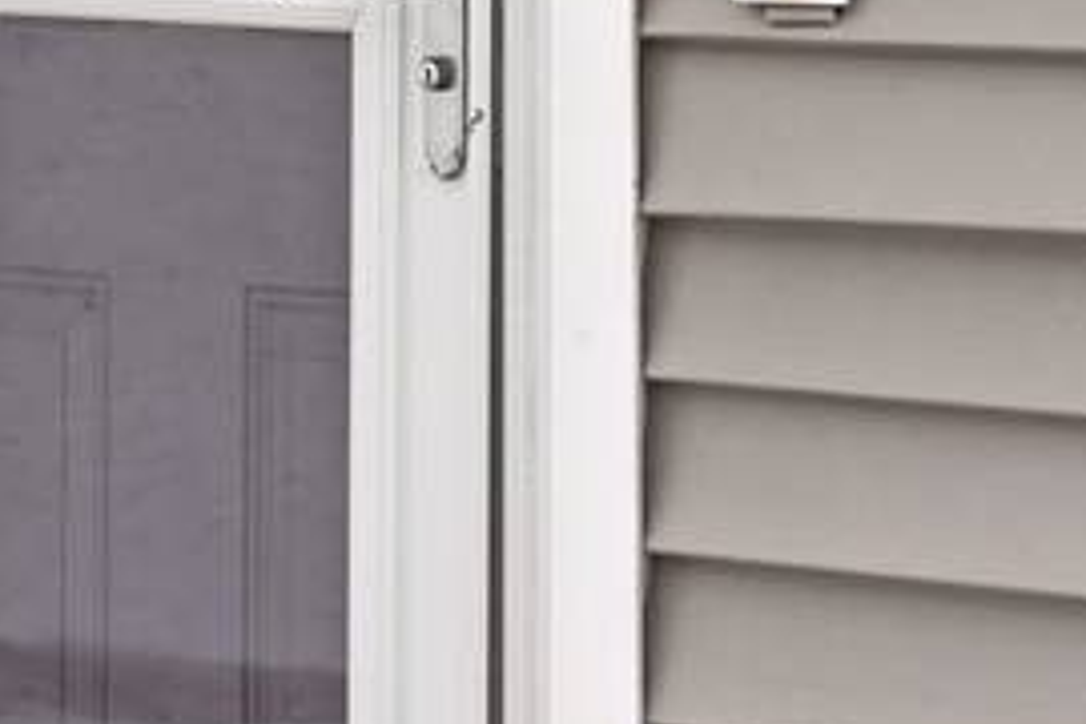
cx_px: 471
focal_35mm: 250
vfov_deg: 5.4
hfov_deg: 8.2
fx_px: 7541
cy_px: -485
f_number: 7.1
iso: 100
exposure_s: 1/100
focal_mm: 44
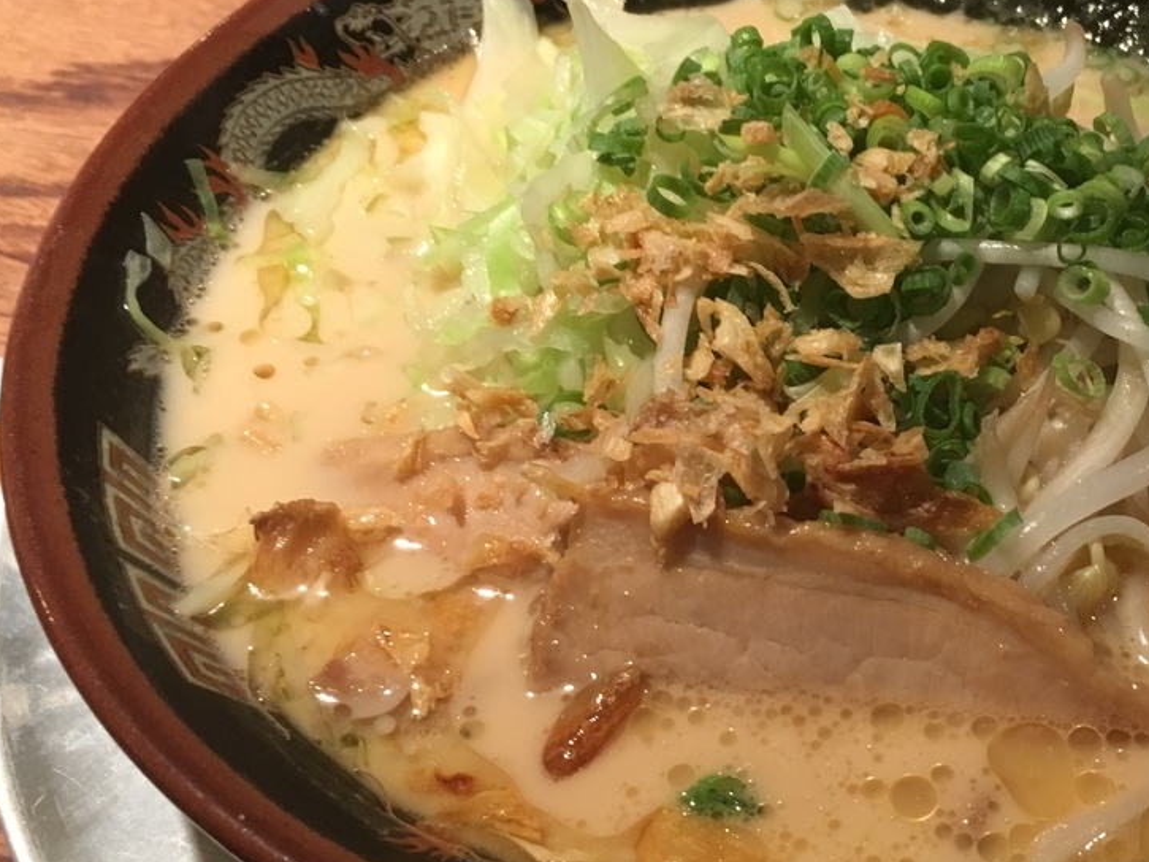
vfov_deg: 30.3
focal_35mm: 48
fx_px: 1594
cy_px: 452
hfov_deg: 38.9
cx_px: 815
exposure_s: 1/30
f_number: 2.2
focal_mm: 4.15
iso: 125
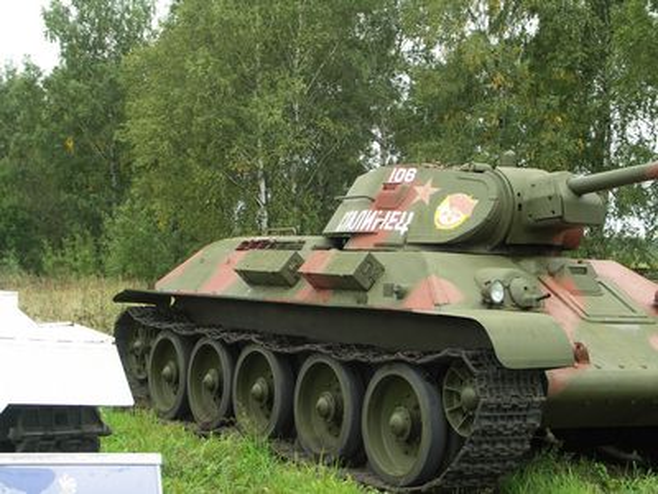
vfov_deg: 20.7
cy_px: 247
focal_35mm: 71
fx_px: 1350
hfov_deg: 27.4
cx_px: 329
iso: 50
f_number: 3.2
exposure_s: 1/80
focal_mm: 18.4
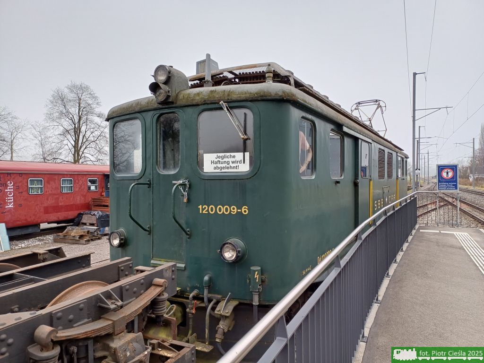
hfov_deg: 69.4
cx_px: 242
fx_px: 350
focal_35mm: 25
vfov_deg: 54.9
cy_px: 182
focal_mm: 4.65
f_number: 1.8
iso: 80
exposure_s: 1/100
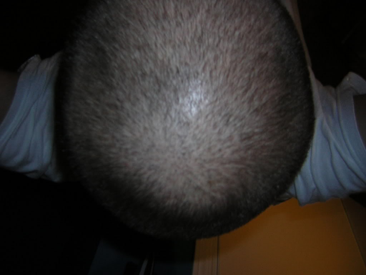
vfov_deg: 39.7
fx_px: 381
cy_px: 138
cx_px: 183
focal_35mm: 36
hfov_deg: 51.4
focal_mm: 4.7
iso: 50
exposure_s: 1/60.1
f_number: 2.6
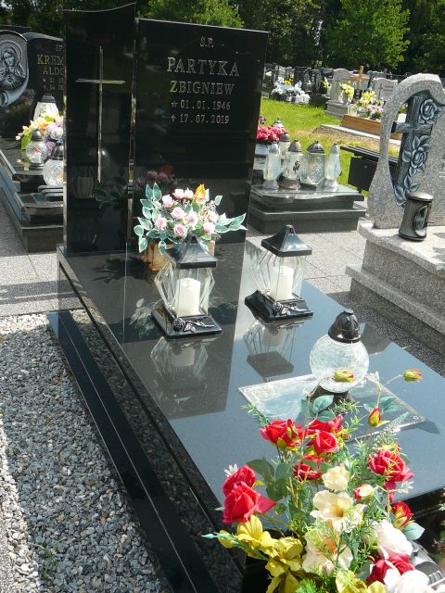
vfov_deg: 52.6
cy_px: 296
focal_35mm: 35
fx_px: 600
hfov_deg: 40.7
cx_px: 222
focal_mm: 5.2
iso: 80
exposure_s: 1/640
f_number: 2.8
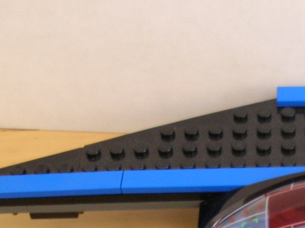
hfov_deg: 20.2
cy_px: 250
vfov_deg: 15.2
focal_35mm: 95
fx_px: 836
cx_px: 279
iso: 98
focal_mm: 5.8
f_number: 2.8
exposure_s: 1/6.2
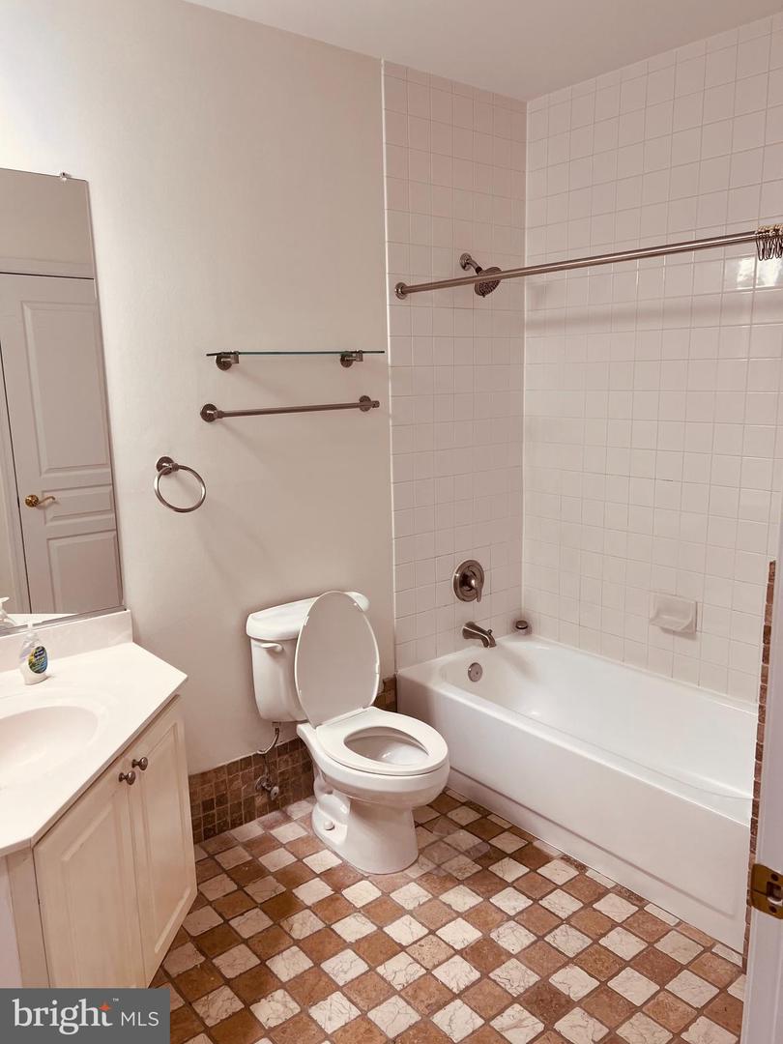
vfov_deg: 67.3
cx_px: 392
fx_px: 784
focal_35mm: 26
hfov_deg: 53.1
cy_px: 522
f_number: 1.5
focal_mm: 5.7
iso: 64
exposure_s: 1/124
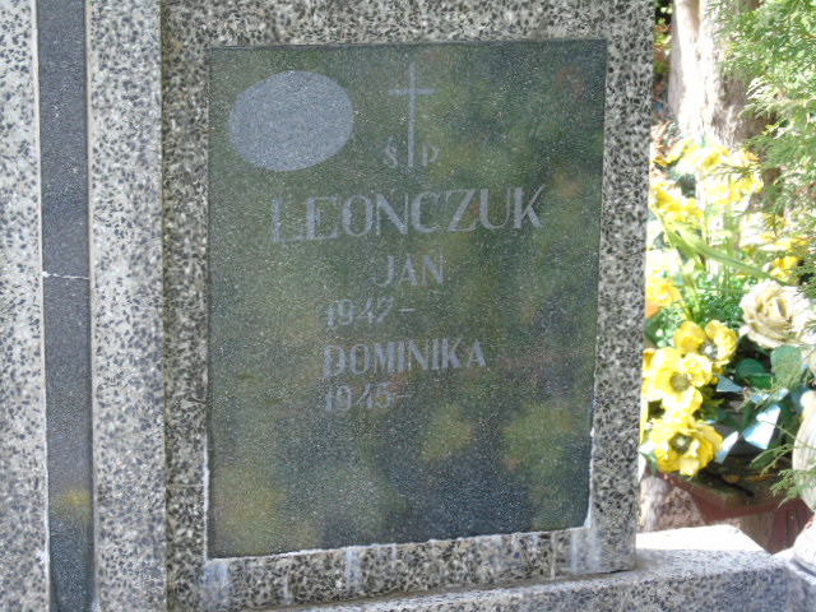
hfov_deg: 15.9
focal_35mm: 124
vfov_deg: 12.0
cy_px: 306
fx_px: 2923
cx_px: 408
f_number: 4.6
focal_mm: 22
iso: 80
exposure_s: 1/30
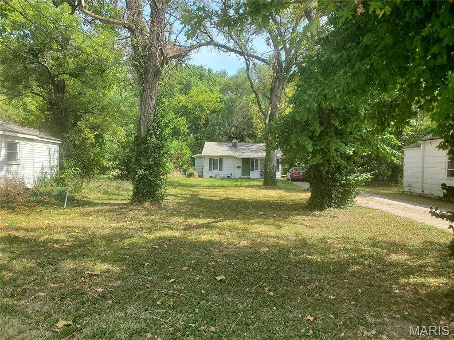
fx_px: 341
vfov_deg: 53.1
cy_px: 170
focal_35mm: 26
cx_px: 227
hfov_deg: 67.3
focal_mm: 4.3
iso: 50
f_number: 2.4
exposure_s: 1/469
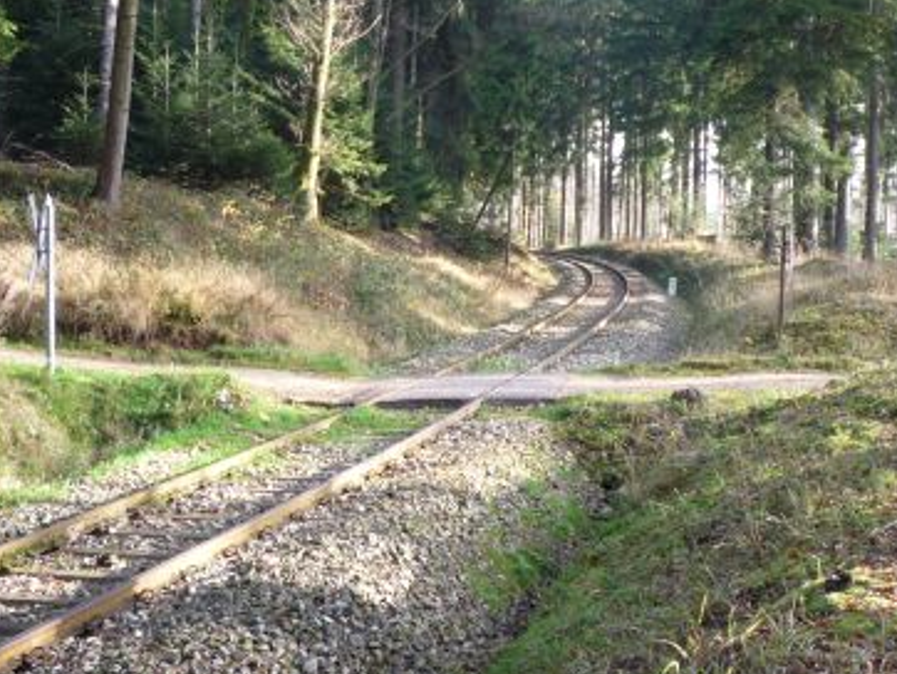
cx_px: 448
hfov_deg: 38.9
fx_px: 1271
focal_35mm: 49
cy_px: 240
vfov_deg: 29.6
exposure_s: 1/40
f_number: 3.3
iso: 100
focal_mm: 5.2
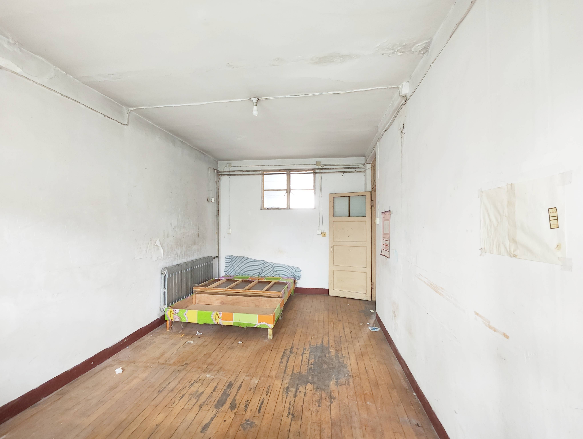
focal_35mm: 14
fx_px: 236
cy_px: 220
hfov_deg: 102.0
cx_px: 292
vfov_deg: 85.8
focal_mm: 2.16
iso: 1075
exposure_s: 1/25
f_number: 2.2
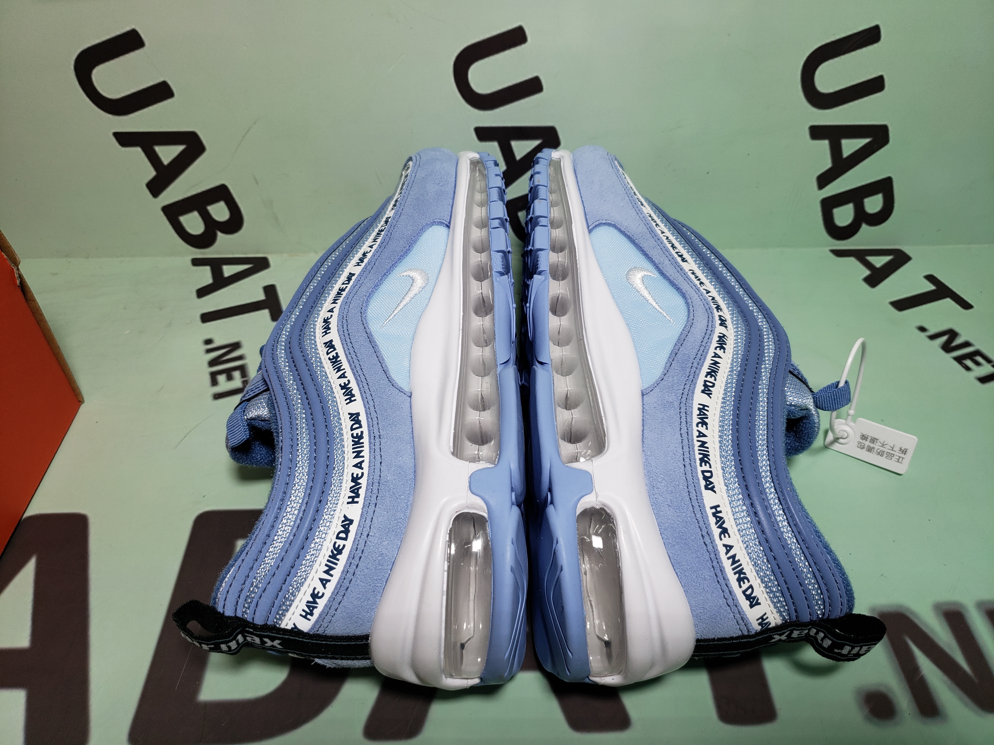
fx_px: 747
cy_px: 372
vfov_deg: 53.1
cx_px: 497
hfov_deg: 67.3
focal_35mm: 26
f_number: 1.5
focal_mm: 4.3
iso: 50
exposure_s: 1/593
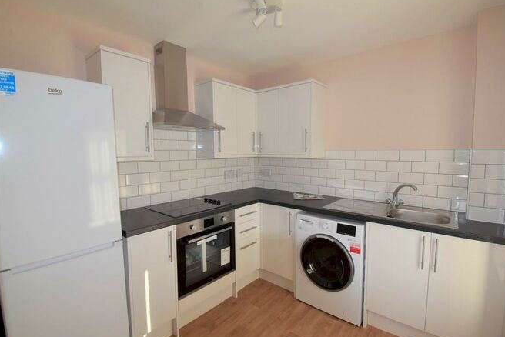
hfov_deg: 96.6
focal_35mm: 16
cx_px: 266
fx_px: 225
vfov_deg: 73.8
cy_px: 170
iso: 250
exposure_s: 1/25
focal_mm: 10
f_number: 11
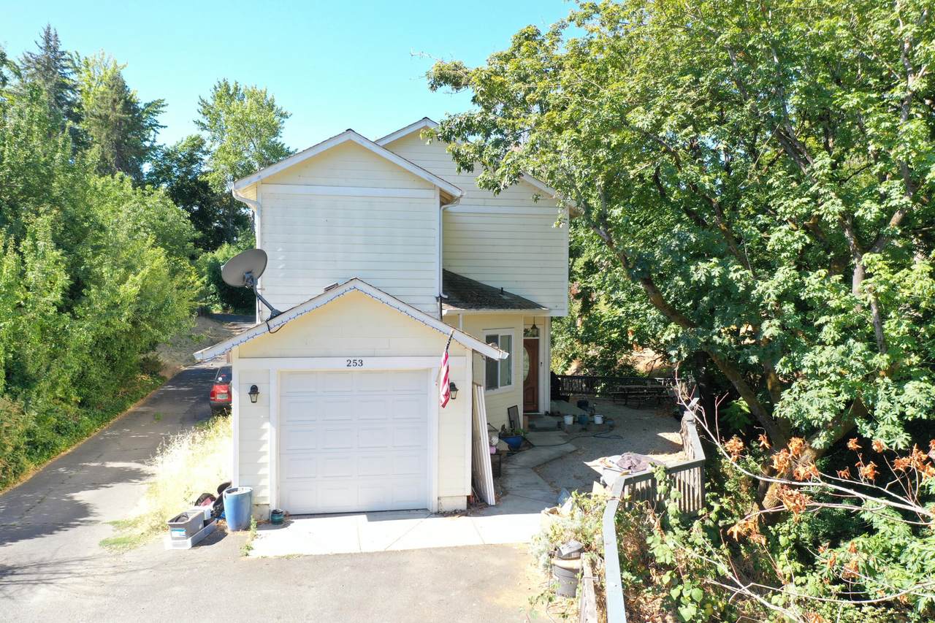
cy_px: 312
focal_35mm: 28
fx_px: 727
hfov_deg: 65.5
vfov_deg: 46.4
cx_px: 468
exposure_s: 1/200
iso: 100
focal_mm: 10.26
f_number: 4.5
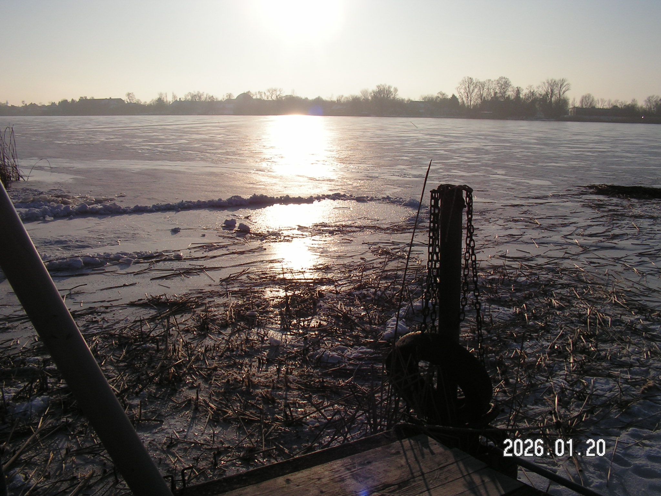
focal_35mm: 36
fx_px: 687
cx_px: 330
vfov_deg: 39.7
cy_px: 248
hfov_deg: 51.4
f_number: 4.8
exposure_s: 1/1600
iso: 64
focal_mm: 6
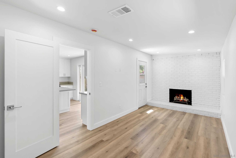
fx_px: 105
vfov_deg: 73.8
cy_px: 79
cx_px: 118
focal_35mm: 16
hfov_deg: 96.7
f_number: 8
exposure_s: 1/20
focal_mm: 16
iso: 500
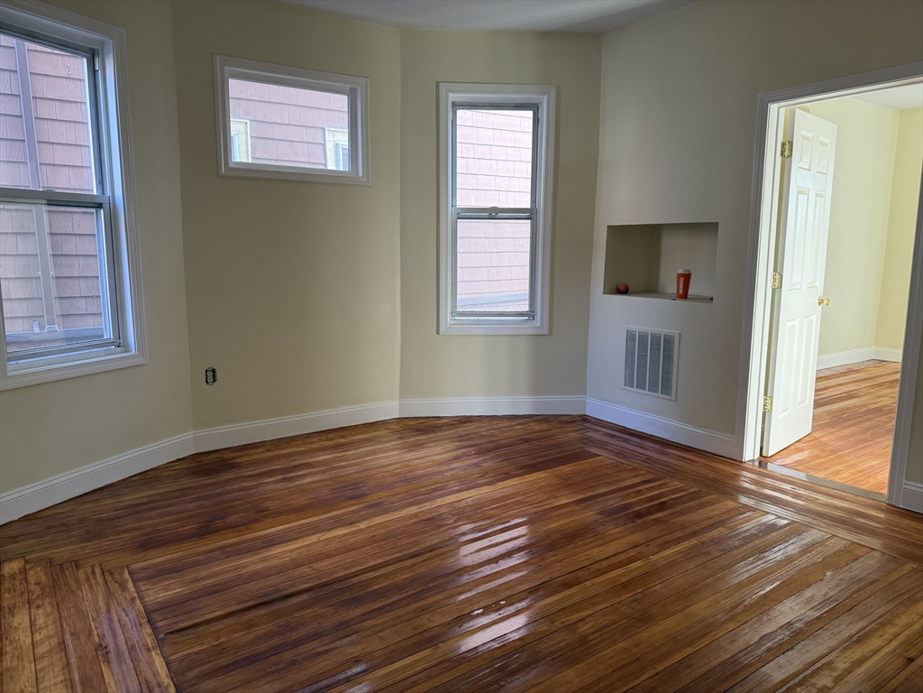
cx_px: 462
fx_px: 640
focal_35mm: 24
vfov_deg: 56.8
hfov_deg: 71.6
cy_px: 346
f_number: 1.78
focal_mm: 6.76
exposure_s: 1/120
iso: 200
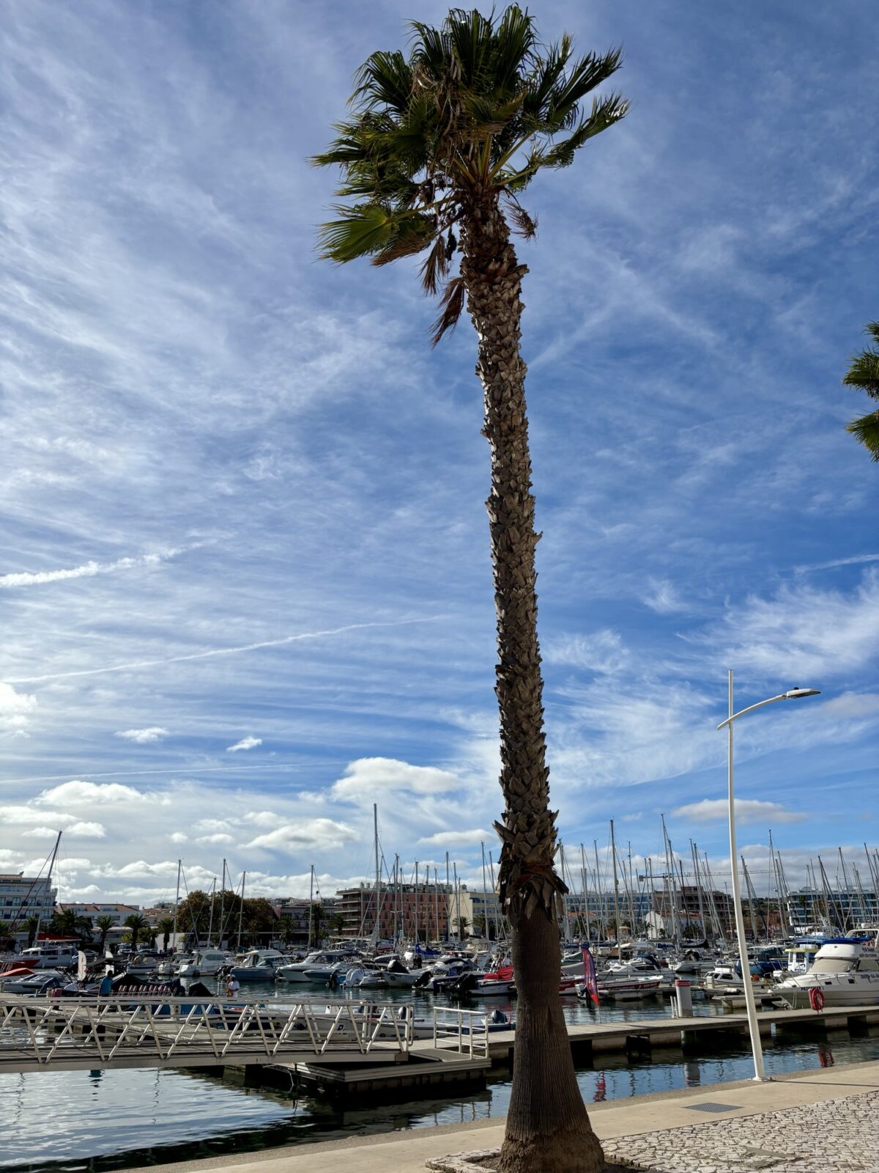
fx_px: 880
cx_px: 440
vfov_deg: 67.3
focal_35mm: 26
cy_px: 586
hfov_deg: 53.1
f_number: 1.6
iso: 50
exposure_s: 1/8333
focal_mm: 5.96
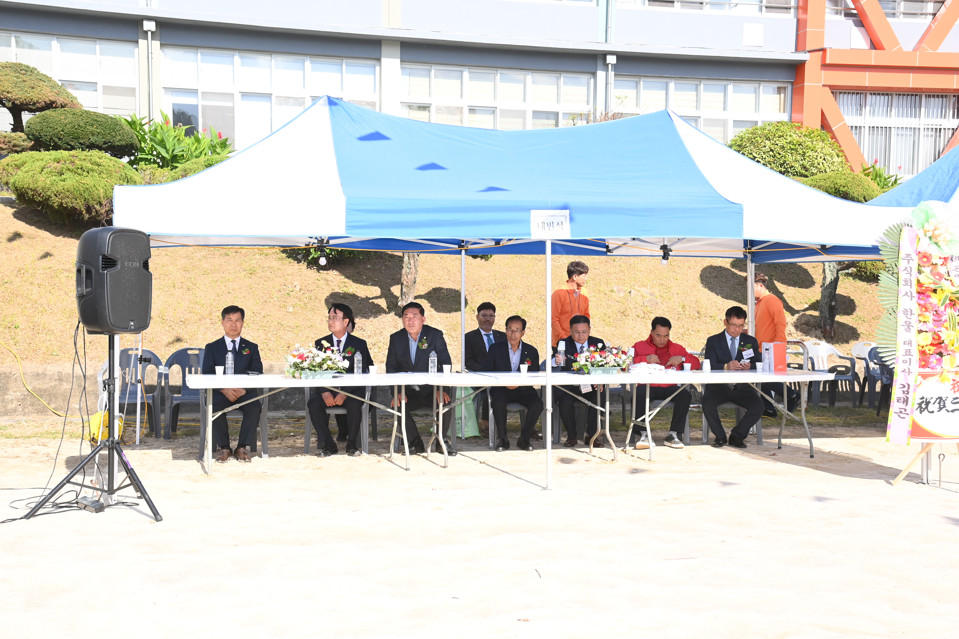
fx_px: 1172
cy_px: 320
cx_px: 480
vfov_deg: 30.5
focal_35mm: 44
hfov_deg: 44.5
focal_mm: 44
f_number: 7.1
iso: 400
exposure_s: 1/500
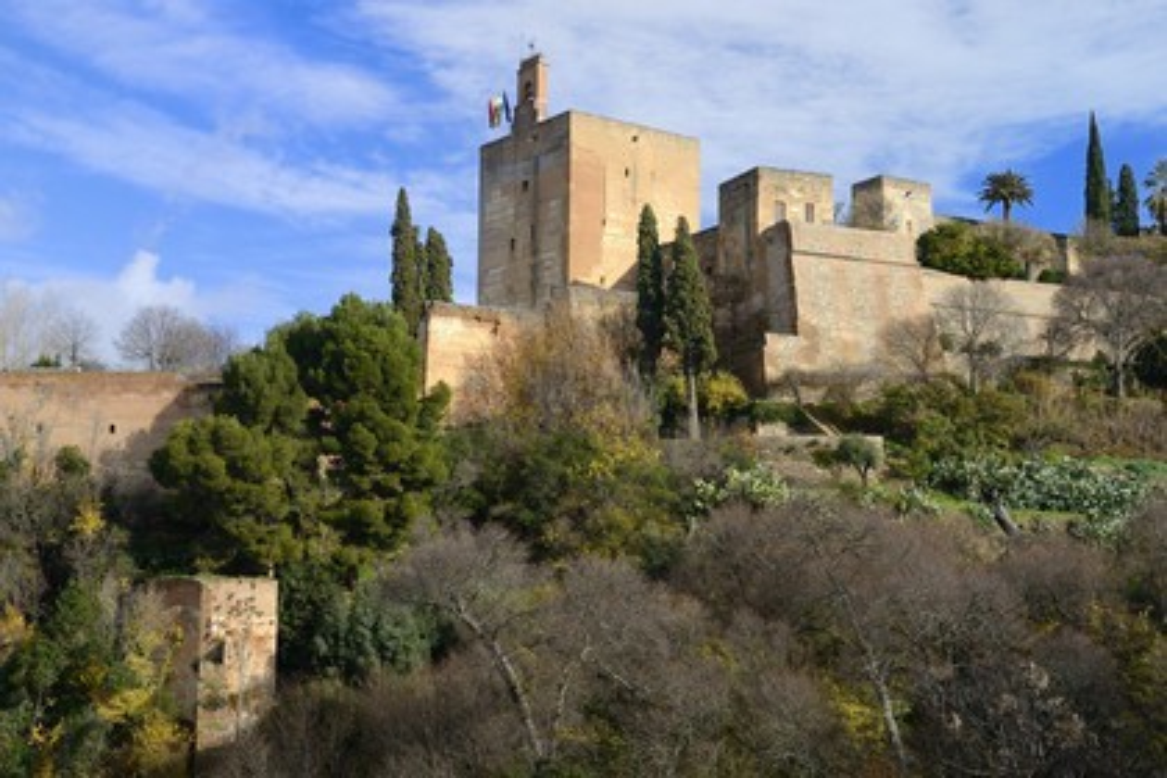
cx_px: 584
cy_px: 389
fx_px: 1621
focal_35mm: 50
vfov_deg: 27.0
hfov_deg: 39.6
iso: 200
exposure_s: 1/200
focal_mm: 50
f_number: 13
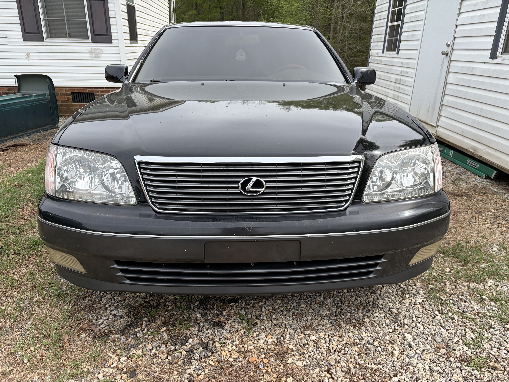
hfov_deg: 67.3
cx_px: 254
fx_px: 382
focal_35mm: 26
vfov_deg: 53.1
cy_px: 191
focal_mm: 5.96
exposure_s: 1/1517
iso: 50
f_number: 1.6
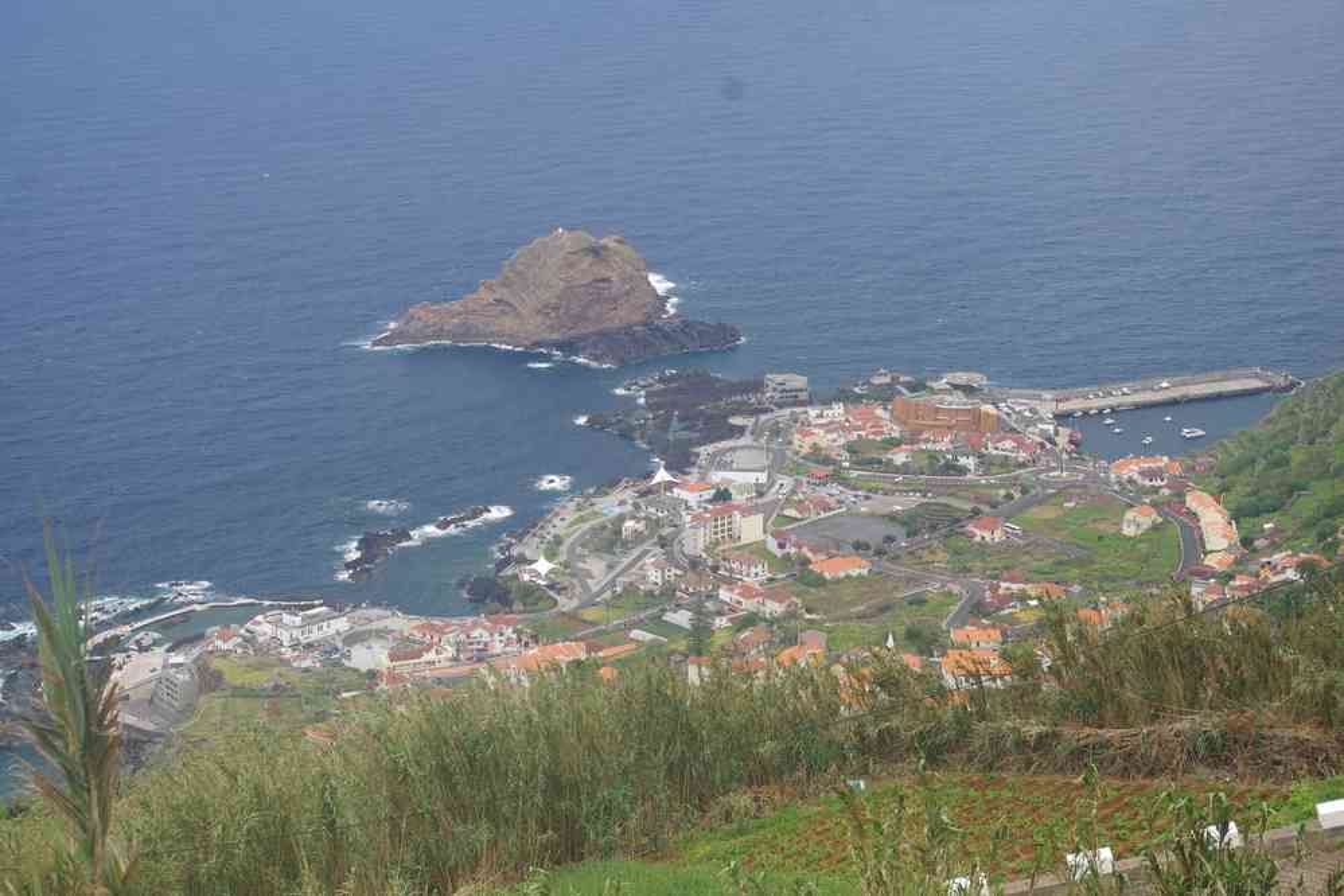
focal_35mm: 68
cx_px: 672
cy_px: 448
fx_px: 2520
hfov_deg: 29.9
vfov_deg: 20.2
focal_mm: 45
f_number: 8
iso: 100
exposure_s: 1/40
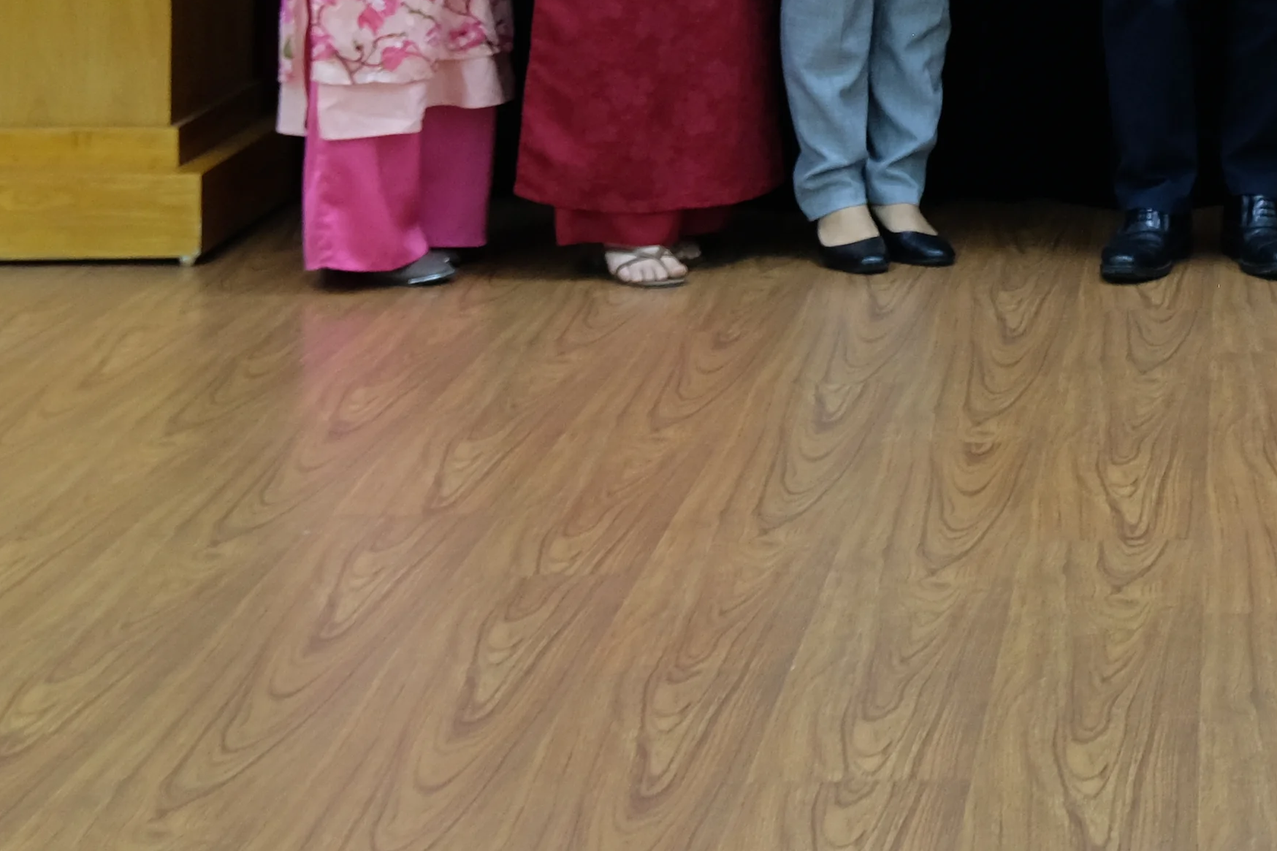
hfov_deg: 19.1
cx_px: 1371
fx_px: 3653
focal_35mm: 103
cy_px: -505
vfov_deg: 12.5
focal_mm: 19.7
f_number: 4
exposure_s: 1/30
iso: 800
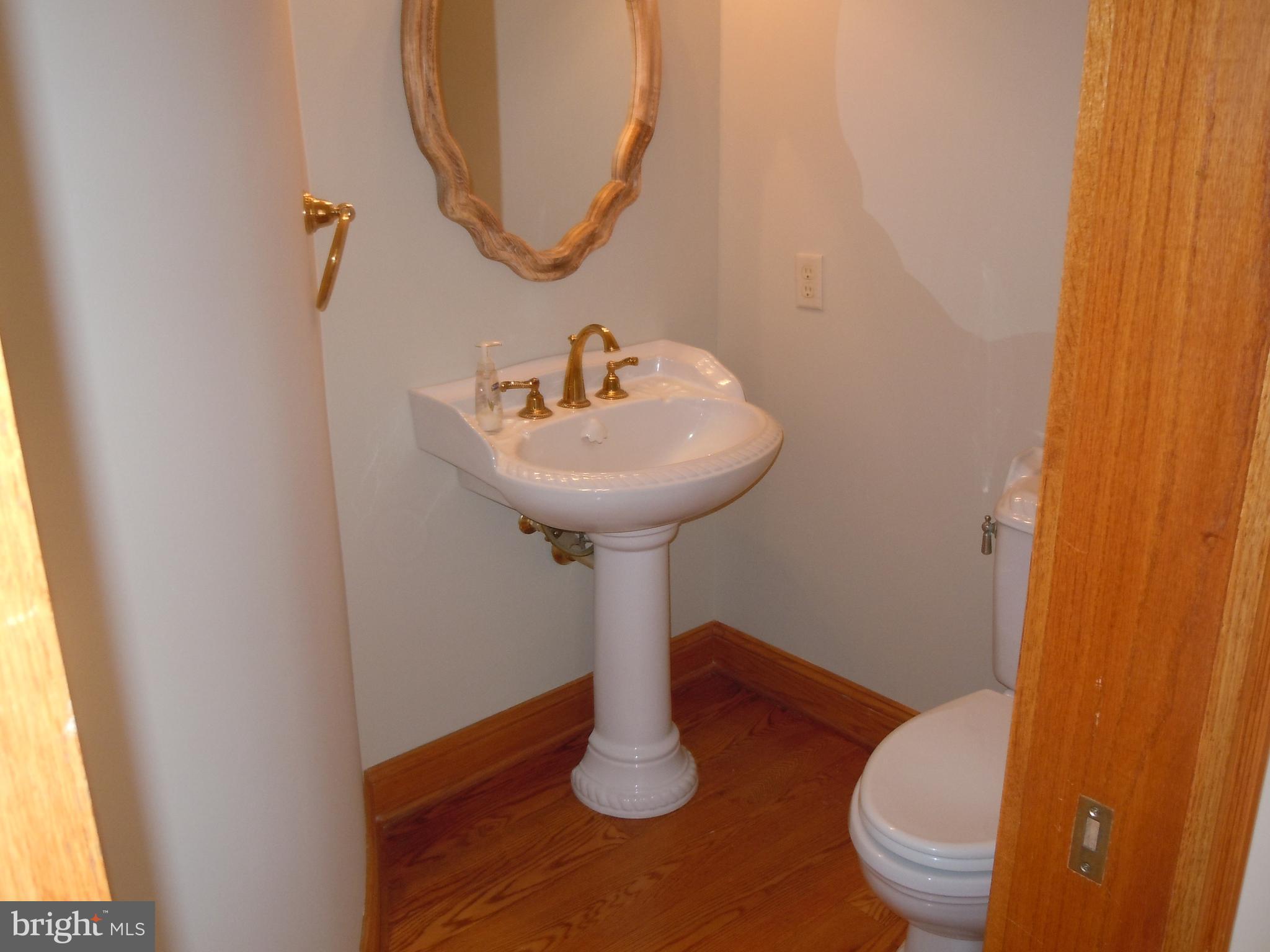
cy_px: 476
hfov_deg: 55.4
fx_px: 1211
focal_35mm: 33
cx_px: 635
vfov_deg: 42.9
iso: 200
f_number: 4
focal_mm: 5.9
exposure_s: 1/20
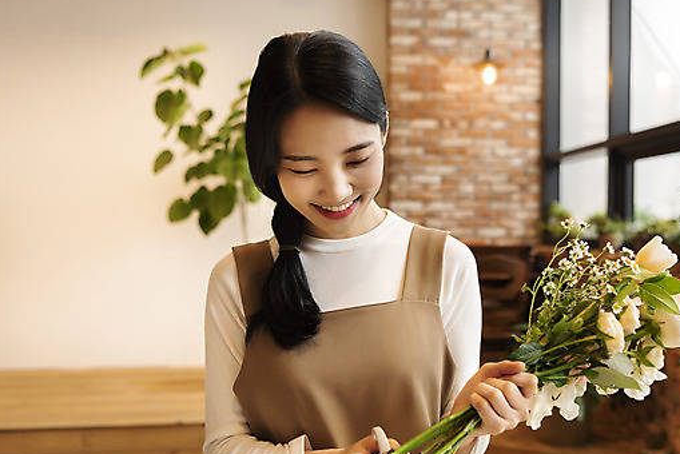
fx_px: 756
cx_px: 395
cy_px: 248
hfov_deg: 48.2
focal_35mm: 40
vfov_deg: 33.4
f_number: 3.2
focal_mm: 34
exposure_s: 1/100
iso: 400
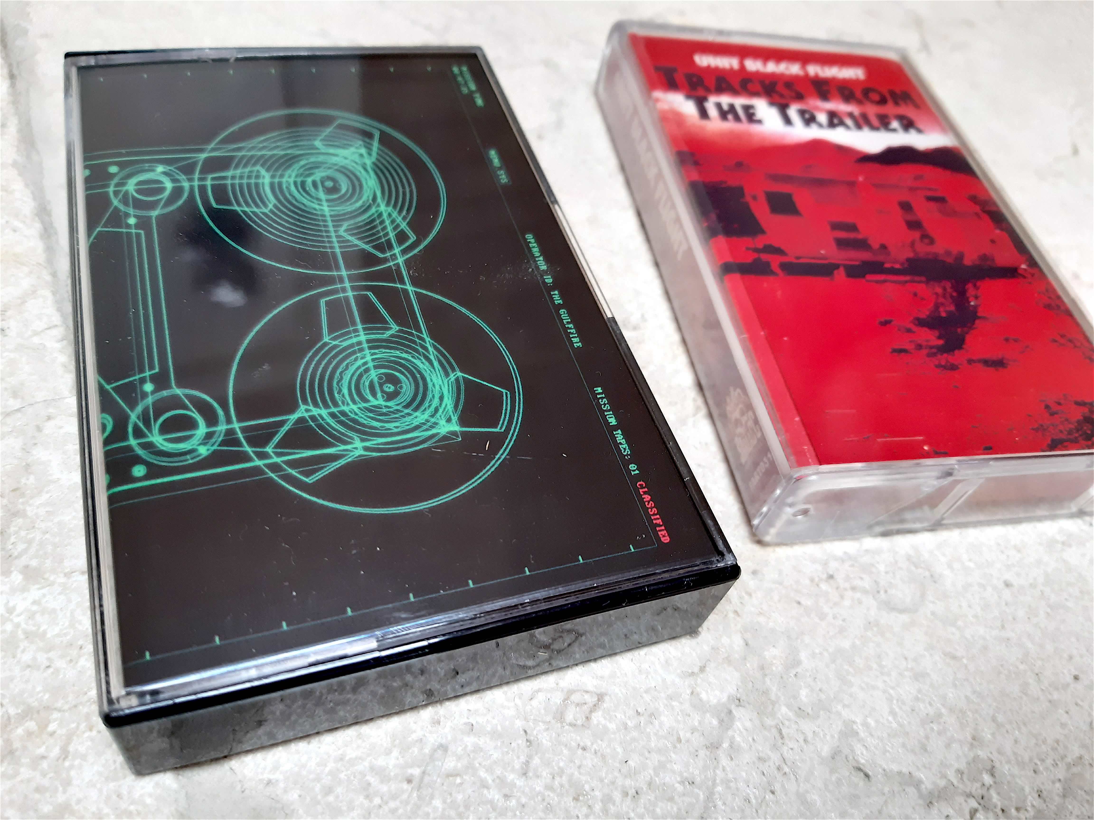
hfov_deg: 67.3
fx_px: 822
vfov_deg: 53.1
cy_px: 410
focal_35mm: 26
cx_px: 547
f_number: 1.7
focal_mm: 3.92
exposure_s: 1/50
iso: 125
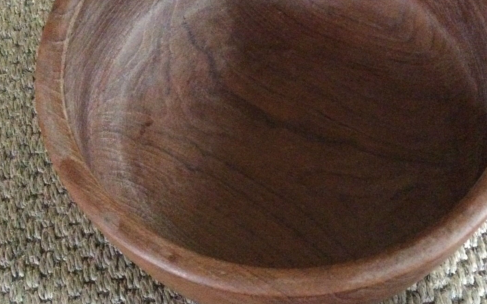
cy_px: 140
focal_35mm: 42
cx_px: 286
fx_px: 557
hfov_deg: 47.0
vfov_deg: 30.5
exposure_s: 1/17
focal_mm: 3.3
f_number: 2.4
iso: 800
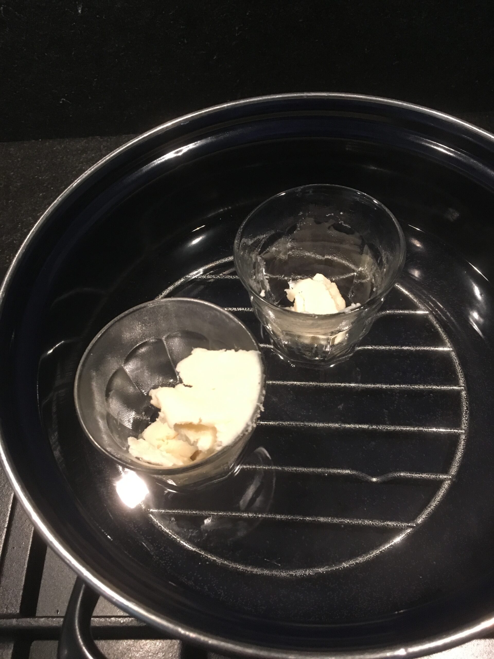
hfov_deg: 48.2
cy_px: 330
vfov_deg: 61.7
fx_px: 552
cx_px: 247
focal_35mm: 29
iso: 200
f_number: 2.2
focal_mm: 4.15
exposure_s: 1/17
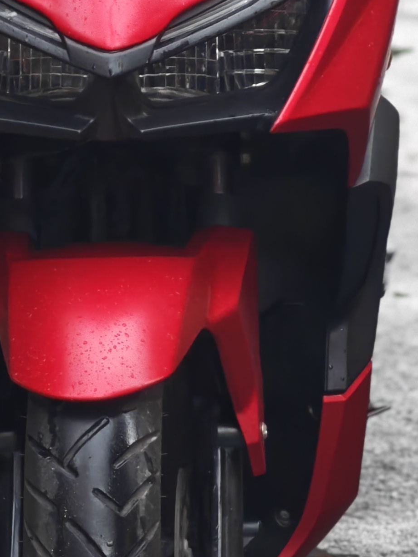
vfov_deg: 7.9
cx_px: 138
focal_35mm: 251
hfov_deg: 5.9
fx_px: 4041
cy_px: 179
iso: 160
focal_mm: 12.28
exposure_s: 1/100
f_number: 1.8
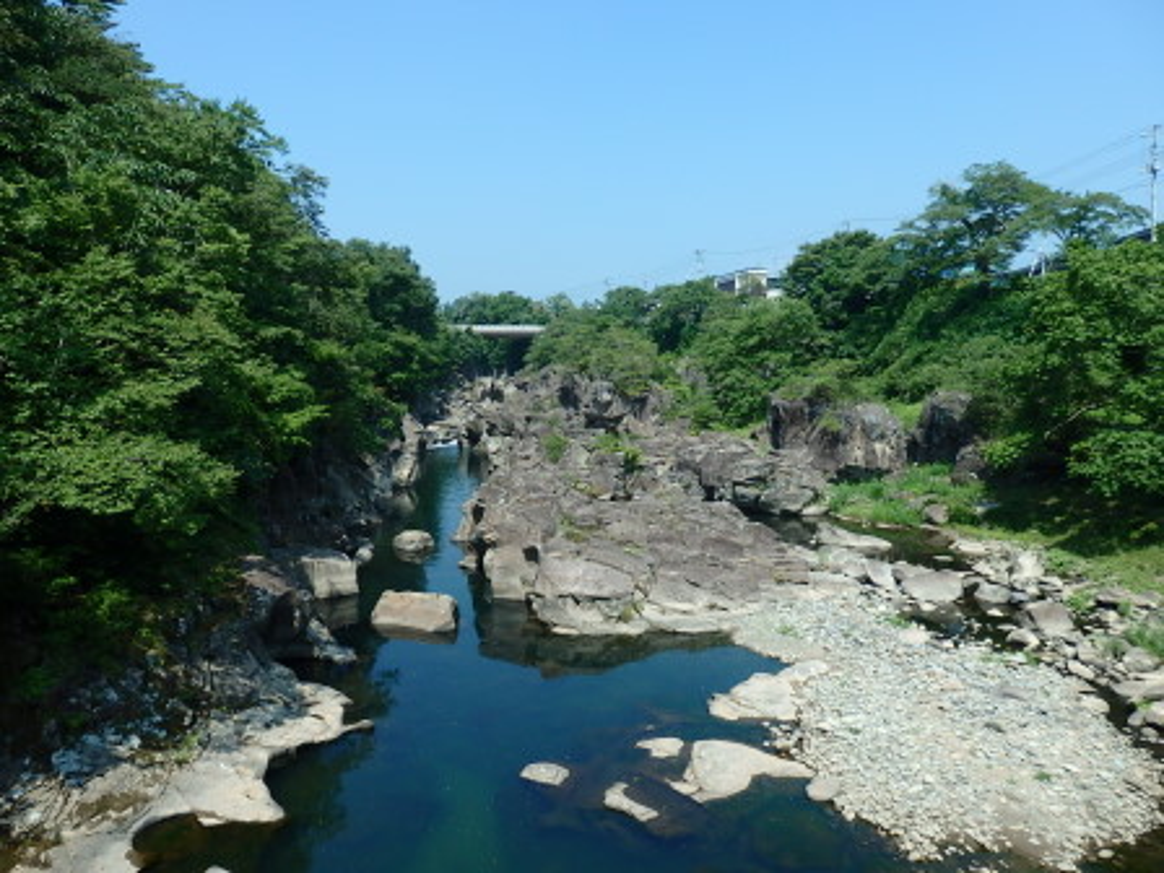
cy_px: 436
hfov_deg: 69.4
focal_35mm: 25
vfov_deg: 54.9
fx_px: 841
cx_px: 582
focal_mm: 4.5
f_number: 8.7
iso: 125
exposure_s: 1/160
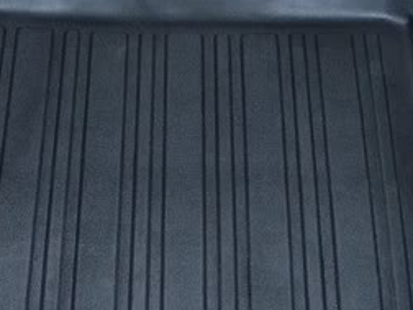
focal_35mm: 94
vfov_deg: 15.6
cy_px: 258
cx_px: 174
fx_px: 1122
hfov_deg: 20.8
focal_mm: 7.8
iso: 200
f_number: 2.8
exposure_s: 1/60
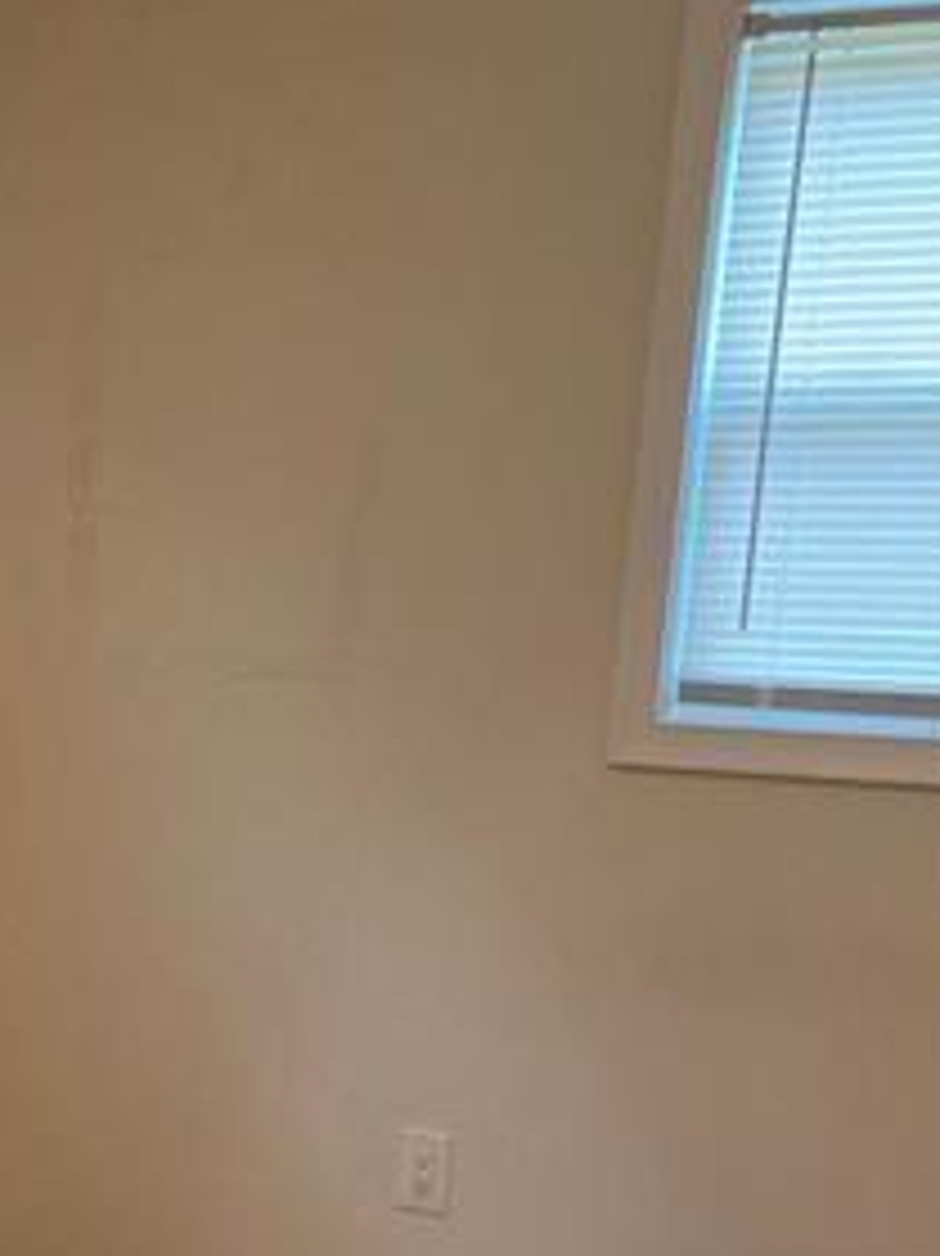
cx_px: -328
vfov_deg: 24.1
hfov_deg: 17.7
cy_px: 1279
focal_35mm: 77
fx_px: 2790
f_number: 1.8
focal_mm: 3.99
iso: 125
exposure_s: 1/60
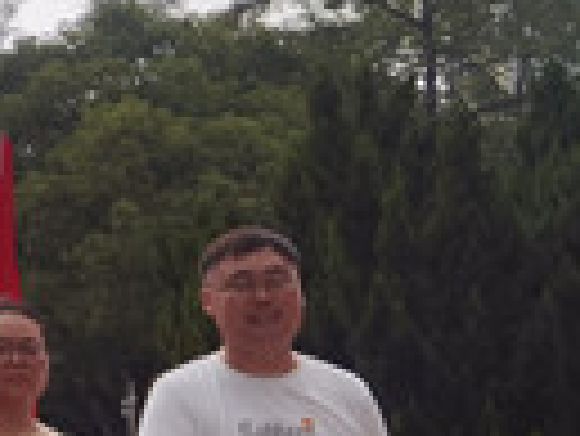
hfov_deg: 11.1
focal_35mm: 153
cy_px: 315
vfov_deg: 9.7
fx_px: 2566
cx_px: -760
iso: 50
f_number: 1.9
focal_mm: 6.71
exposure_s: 1/1439
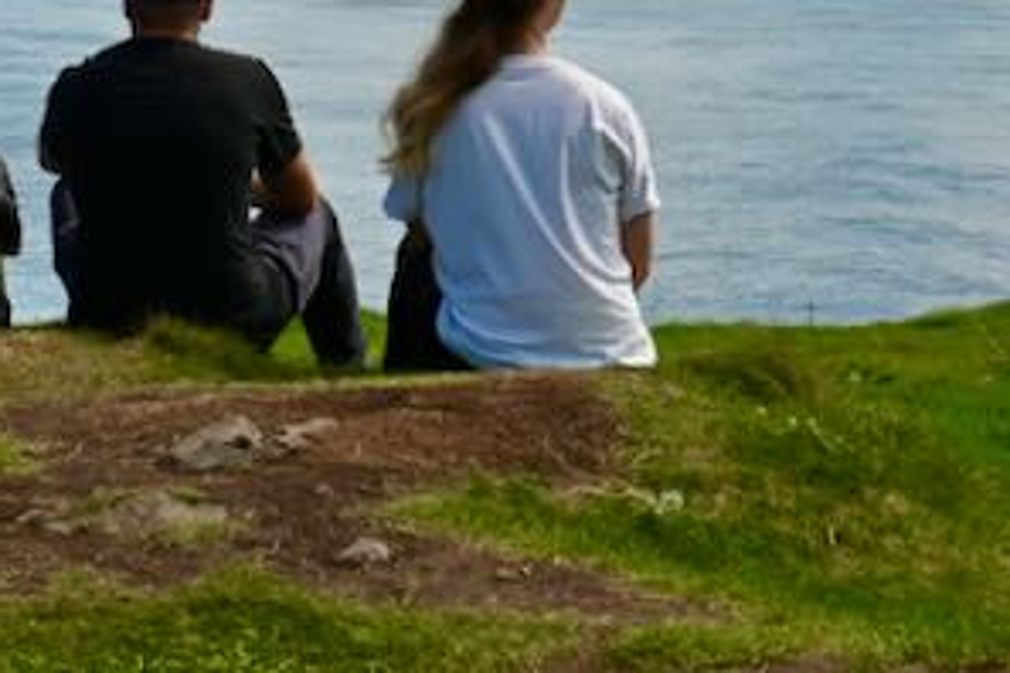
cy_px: -139
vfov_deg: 13.3
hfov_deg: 20.0
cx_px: 109
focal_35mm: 100
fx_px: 2805
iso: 100
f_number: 8
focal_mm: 18
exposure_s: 1/500
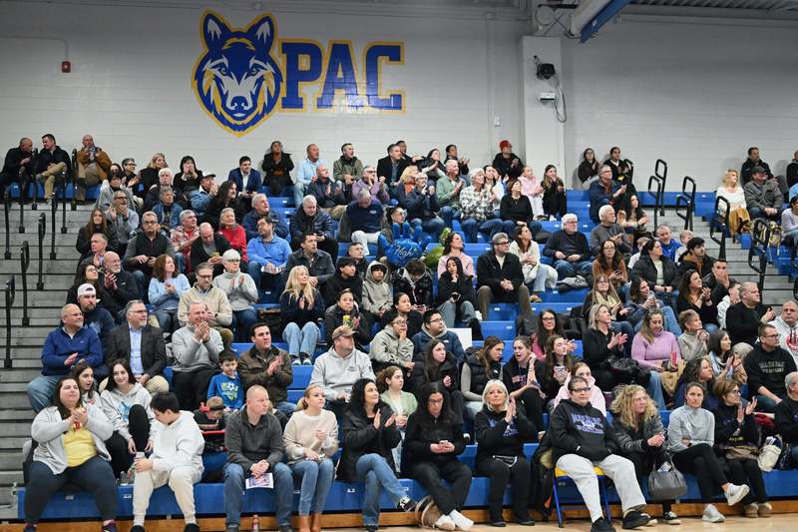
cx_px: 399
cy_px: 266
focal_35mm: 50
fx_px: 1108
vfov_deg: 27.0
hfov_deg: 39.6
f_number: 2.2
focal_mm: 50
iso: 10000
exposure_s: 1/1000
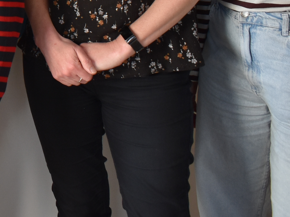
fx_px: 905
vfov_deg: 12.7
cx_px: -179
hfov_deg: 16.2
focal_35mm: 108
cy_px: -150
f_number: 5.6
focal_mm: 18
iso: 400
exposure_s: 1/100
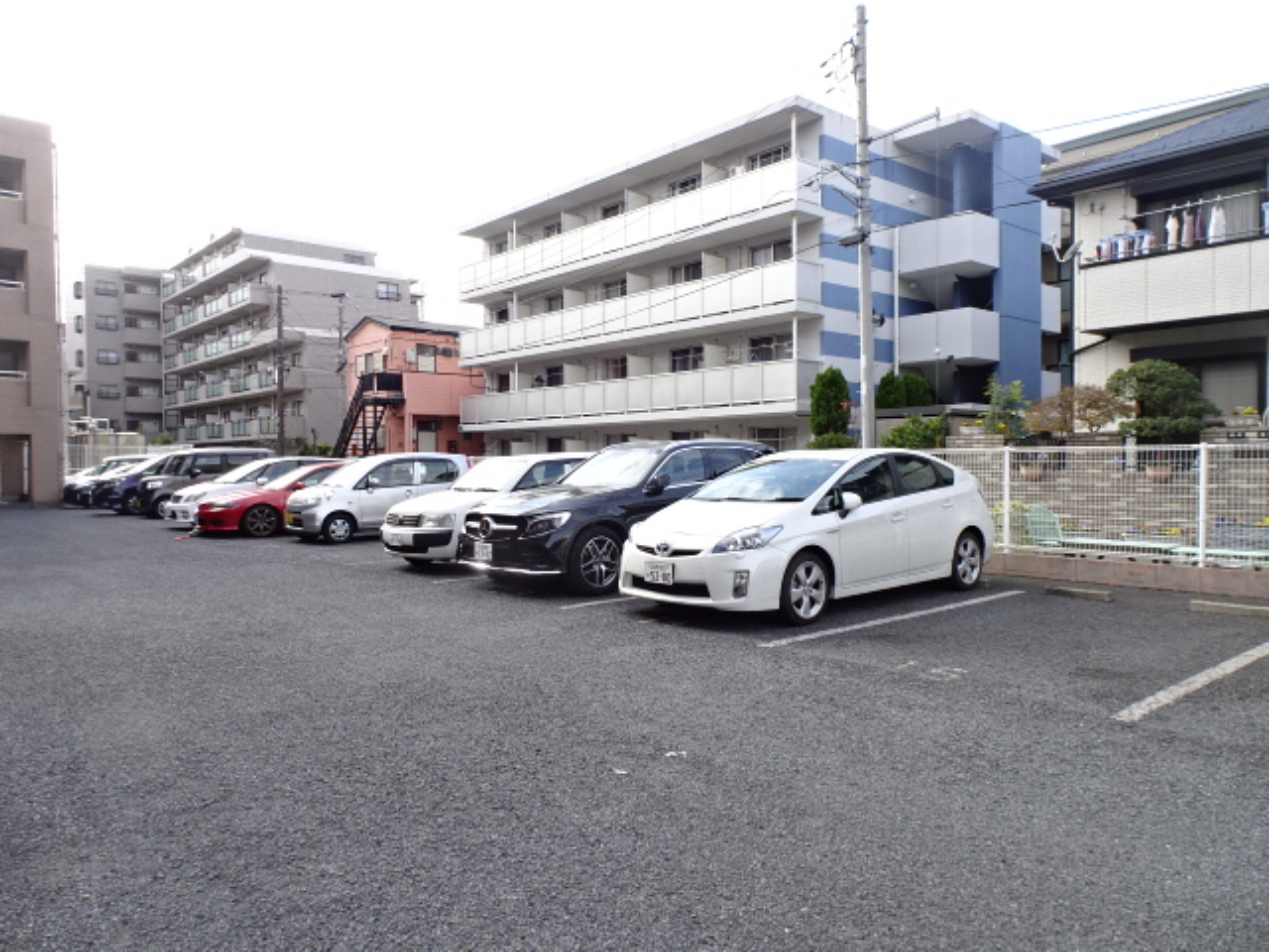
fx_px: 880
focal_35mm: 24
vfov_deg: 56.8
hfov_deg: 71.6
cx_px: 634
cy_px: 476
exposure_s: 1/200
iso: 80
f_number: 3.5
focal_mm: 4.1
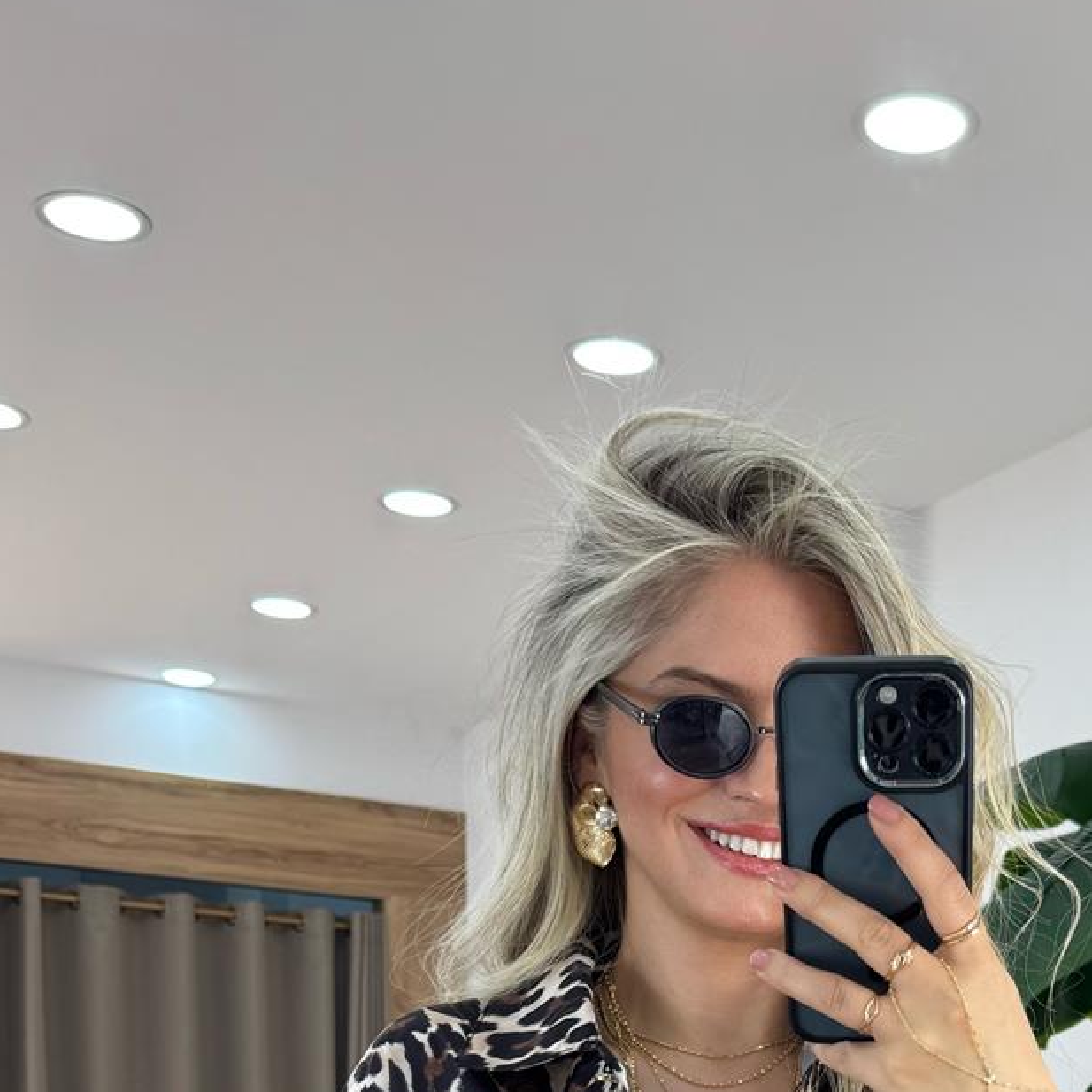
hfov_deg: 30.5
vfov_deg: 26.9
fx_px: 1963
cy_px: 1366
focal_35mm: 55
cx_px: 830
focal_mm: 6.76
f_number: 1.78
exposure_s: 1/121
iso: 64
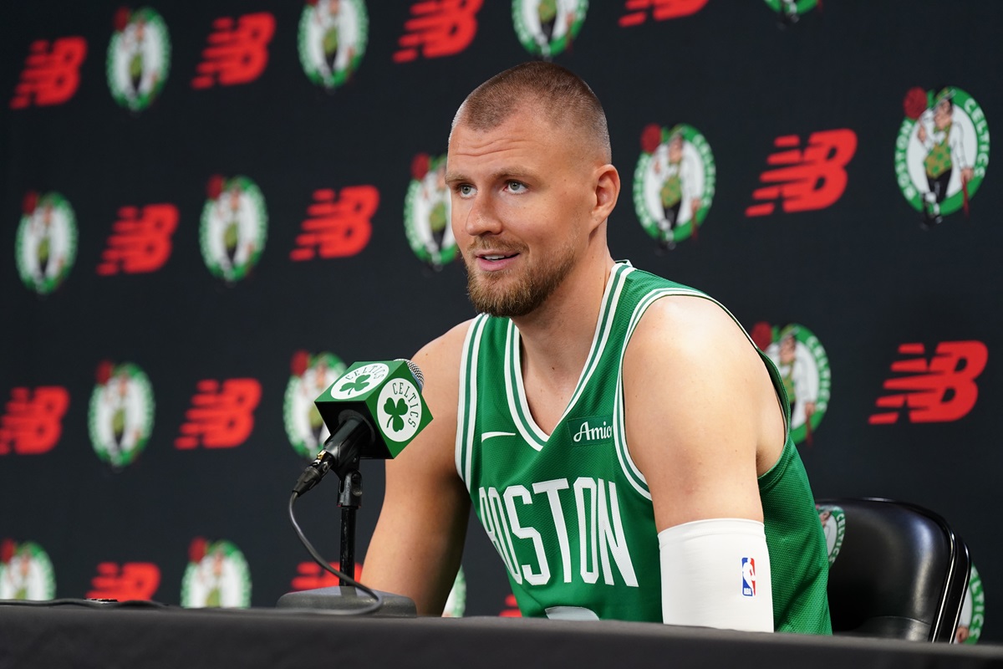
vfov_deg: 10.2
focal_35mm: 135
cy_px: 334
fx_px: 3761
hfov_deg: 15.2
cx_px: 502
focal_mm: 135
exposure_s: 1/250
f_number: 3.5
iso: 2500
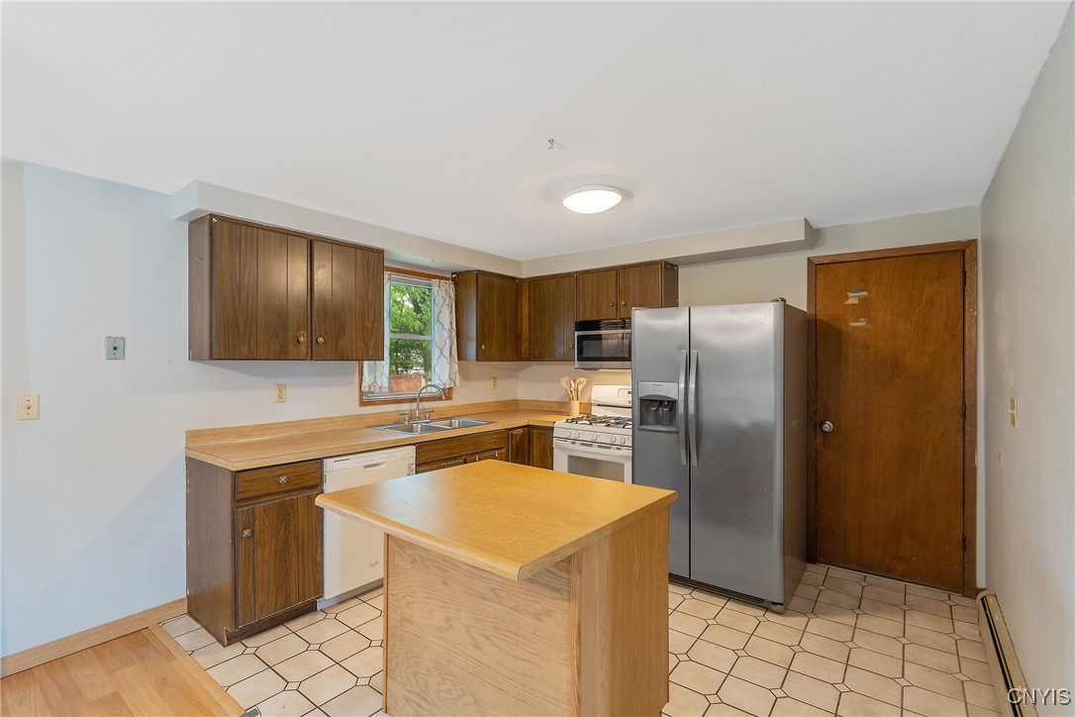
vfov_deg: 73.7
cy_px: 358
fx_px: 478
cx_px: 538
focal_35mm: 16
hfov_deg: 96.7
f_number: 9
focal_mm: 16
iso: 200
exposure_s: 1.6
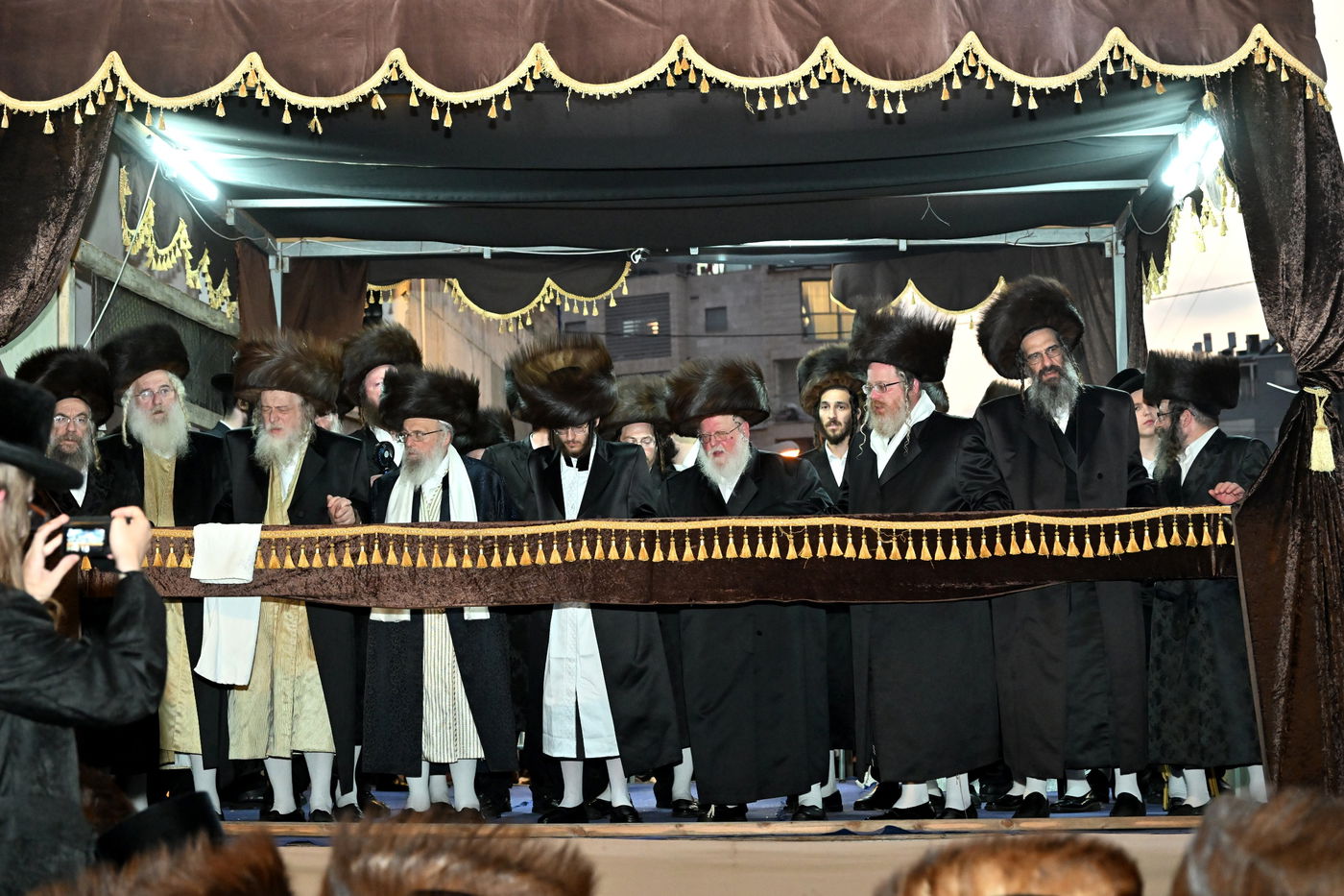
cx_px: 672
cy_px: 448
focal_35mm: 59
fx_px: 2202
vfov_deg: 23.0
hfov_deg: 33.9
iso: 4000
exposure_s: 1/200
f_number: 4.5
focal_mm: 59
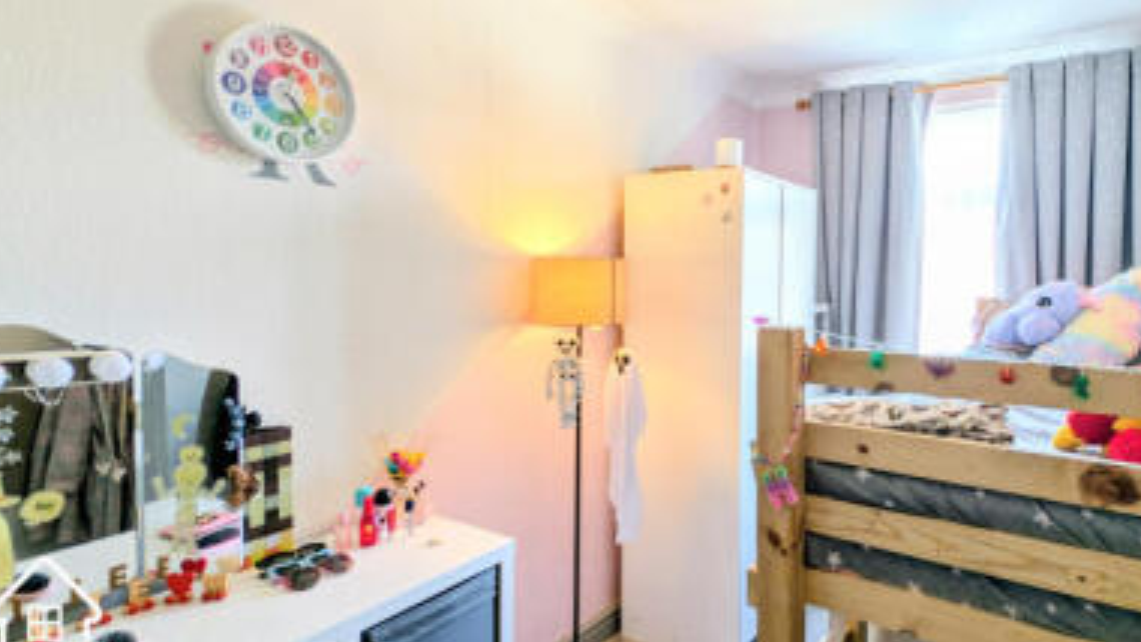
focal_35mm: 20
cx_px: 703
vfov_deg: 55.8
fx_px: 605
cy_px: 292
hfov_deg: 85.2
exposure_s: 1/23.2
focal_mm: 2.23
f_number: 1.95
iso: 45
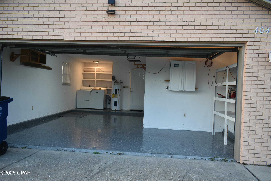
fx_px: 203
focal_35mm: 27
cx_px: 136
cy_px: 90
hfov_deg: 67.3
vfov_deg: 48.0
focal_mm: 18
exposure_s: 1/80
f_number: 4.5
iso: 400
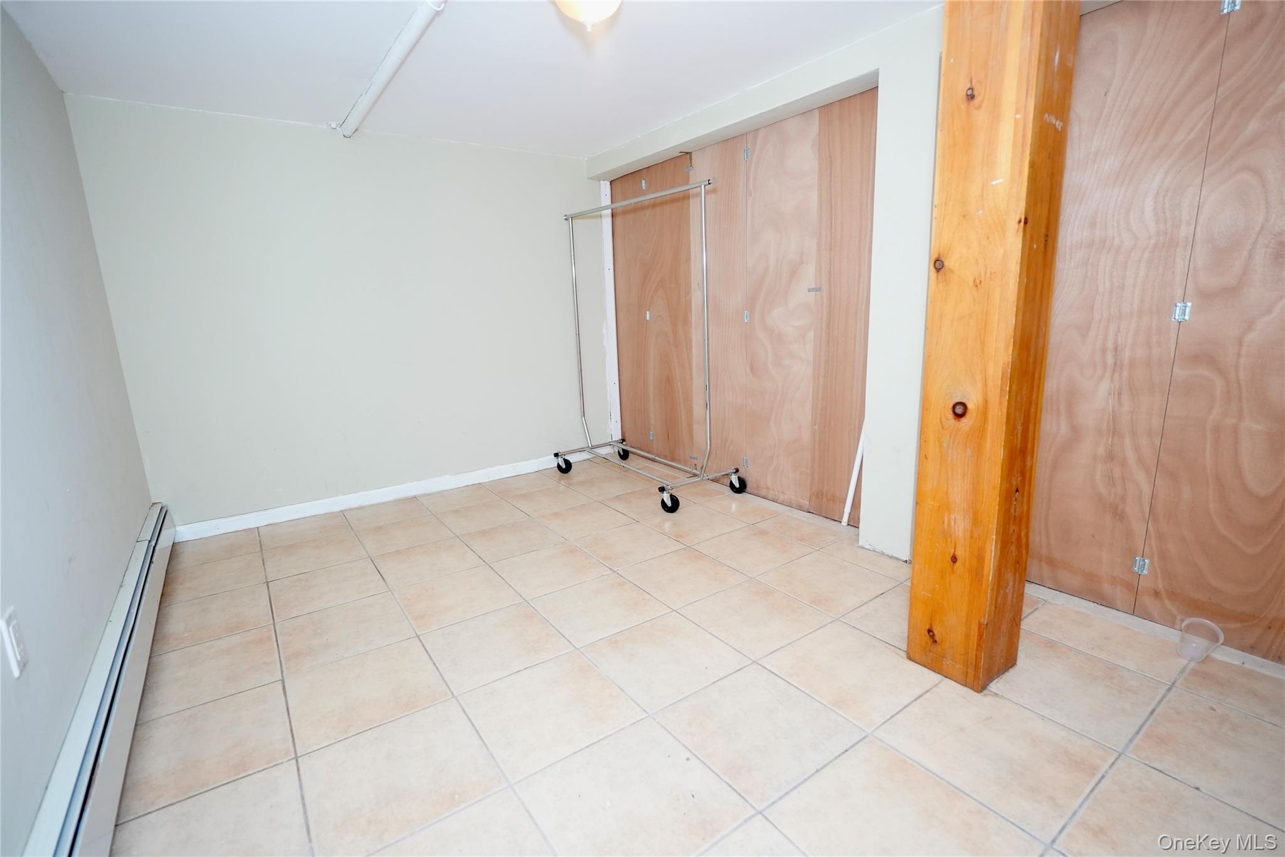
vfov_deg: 73.7
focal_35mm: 16
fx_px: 571
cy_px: 428
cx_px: 642
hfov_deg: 96.7
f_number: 1.8
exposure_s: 1/320
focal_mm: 11
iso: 500
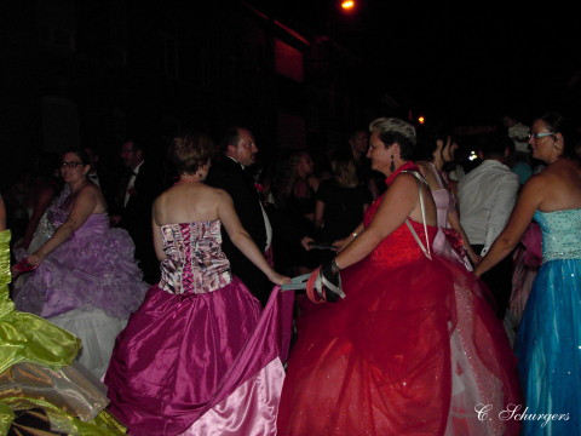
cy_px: 218
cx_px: 290
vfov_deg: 33.6
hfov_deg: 43.9
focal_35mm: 43
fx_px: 722
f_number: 2.8
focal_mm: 6.6
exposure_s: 1/51
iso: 200
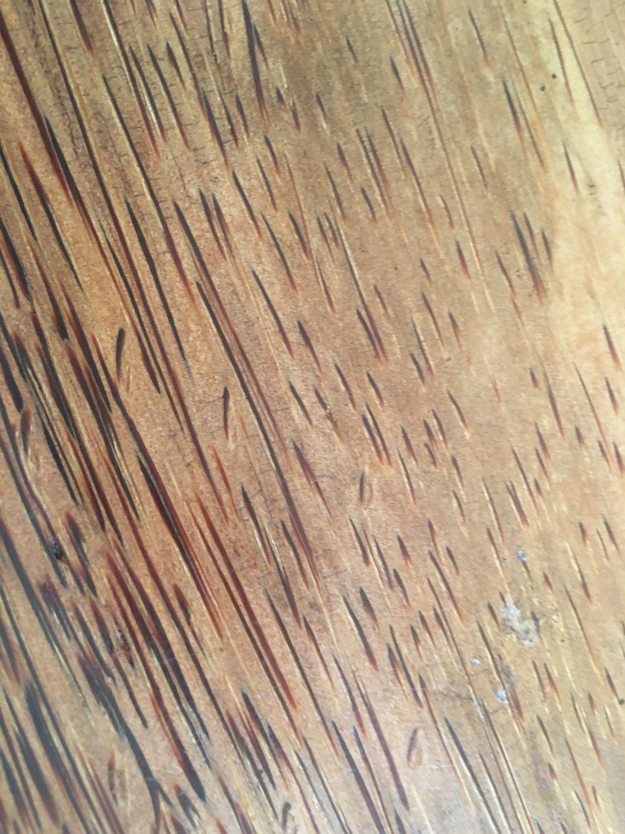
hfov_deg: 48.2
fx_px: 698
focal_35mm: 29
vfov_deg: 61.7
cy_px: 417
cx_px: 312
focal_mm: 4.15
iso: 200
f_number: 2.2
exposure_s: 1/33
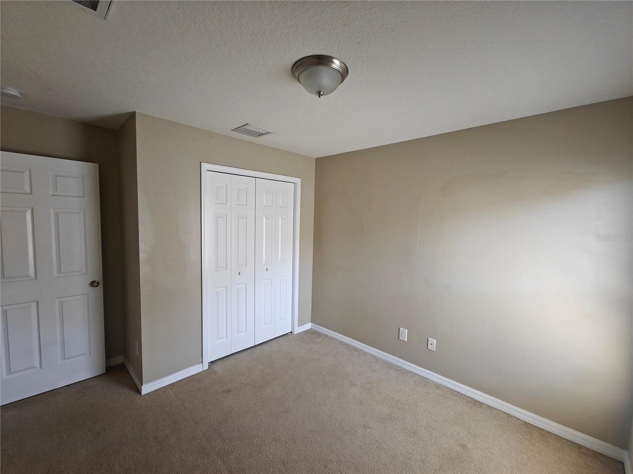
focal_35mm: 14
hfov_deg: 102.1
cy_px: 237
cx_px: 316
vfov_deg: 85.7
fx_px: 256
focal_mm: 2.62
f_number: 2.2
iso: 200
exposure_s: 1/50
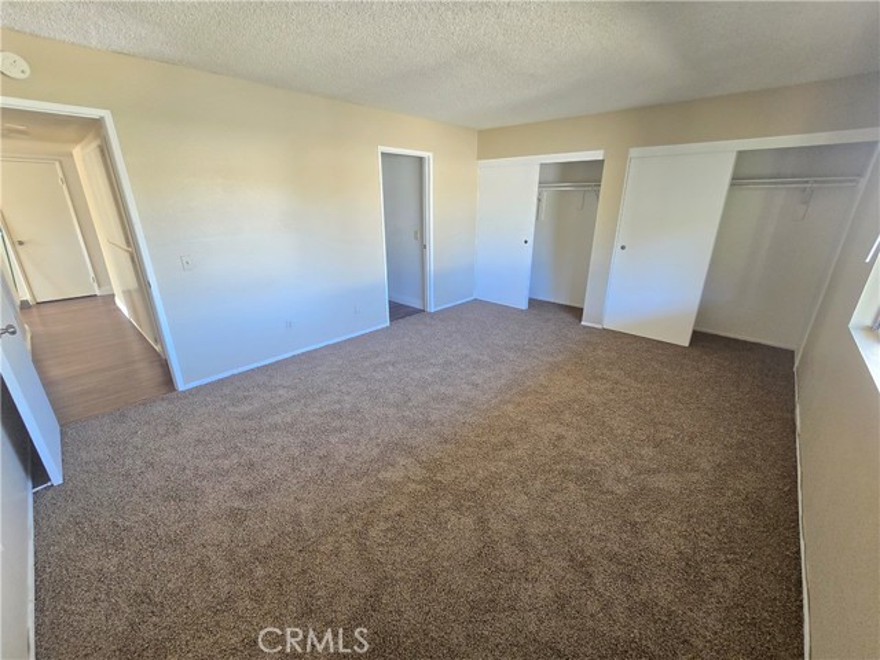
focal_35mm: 13
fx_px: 330
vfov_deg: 89.9
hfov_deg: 106.2
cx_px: 440
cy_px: 330
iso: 400
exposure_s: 1/60
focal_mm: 2.2
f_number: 2.2
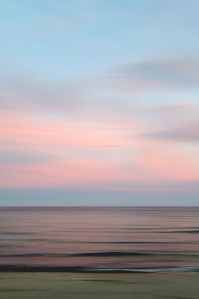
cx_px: 100
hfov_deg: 37.9
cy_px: 150
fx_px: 290
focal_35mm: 35
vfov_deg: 54.4
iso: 100
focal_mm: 35
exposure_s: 1/4
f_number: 9
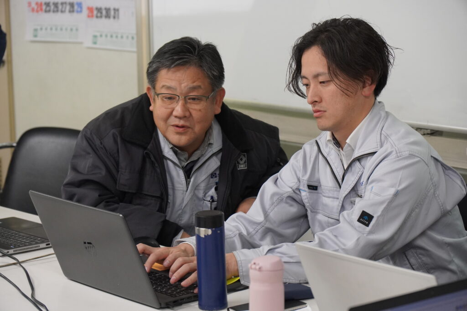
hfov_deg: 19.5
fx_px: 1362
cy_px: 156
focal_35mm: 105
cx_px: 234
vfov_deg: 13.0
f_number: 4
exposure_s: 1/160
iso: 1600
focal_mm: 70
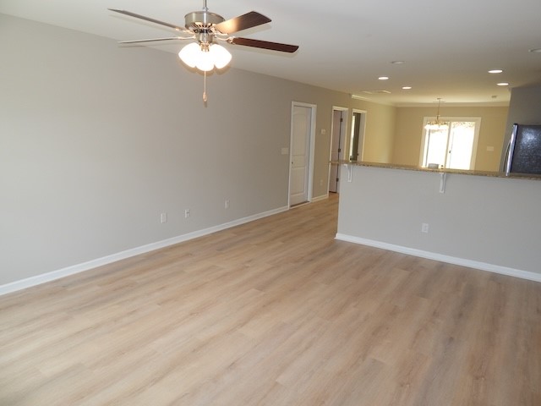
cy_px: 203
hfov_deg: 76.4
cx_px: 270
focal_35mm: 22
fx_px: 344
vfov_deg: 61.1
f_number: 3
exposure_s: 1/50
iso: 125
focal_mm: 4
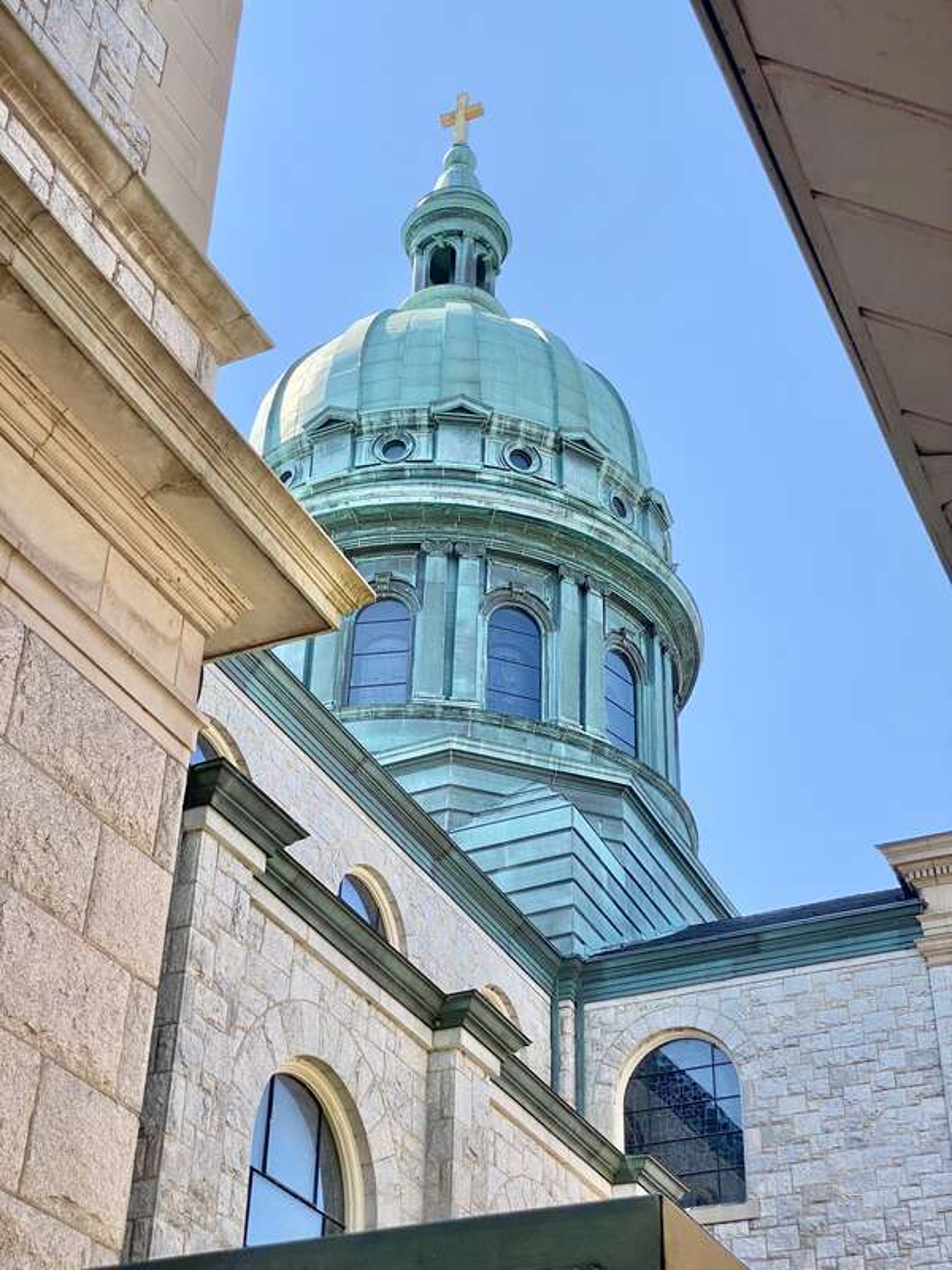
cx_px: 476
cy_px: 635
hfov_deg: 28.0
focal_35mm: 52
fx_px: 1907
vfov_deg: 36.8
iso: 20
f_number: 2
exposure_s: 1/675
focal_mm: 6
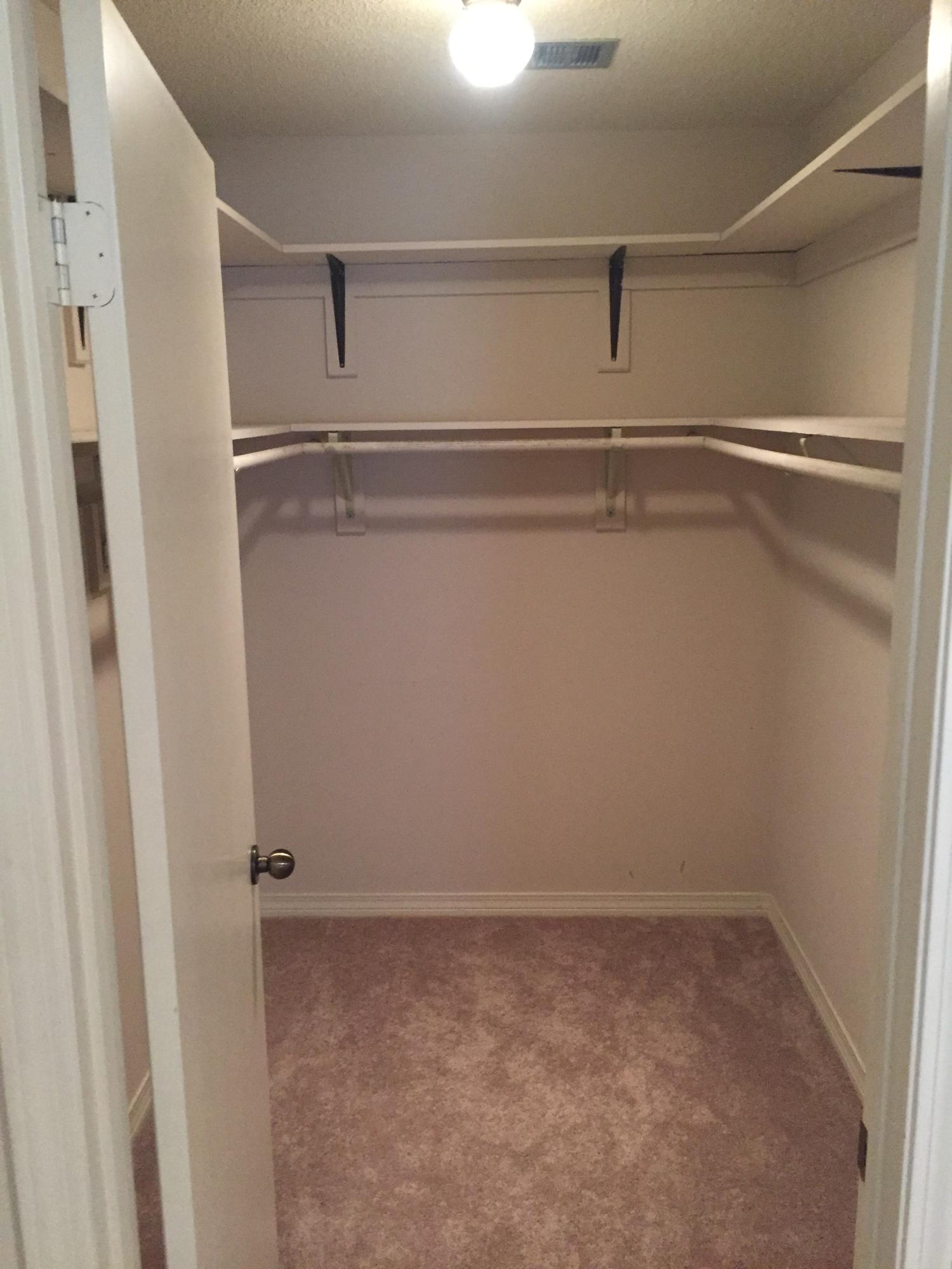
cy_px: 634
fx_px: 1063
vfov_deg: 61.7
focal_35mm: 29
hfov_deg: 48.2
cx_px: 476
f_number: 2.2
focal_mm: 4.15
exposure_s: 1/30
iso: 250
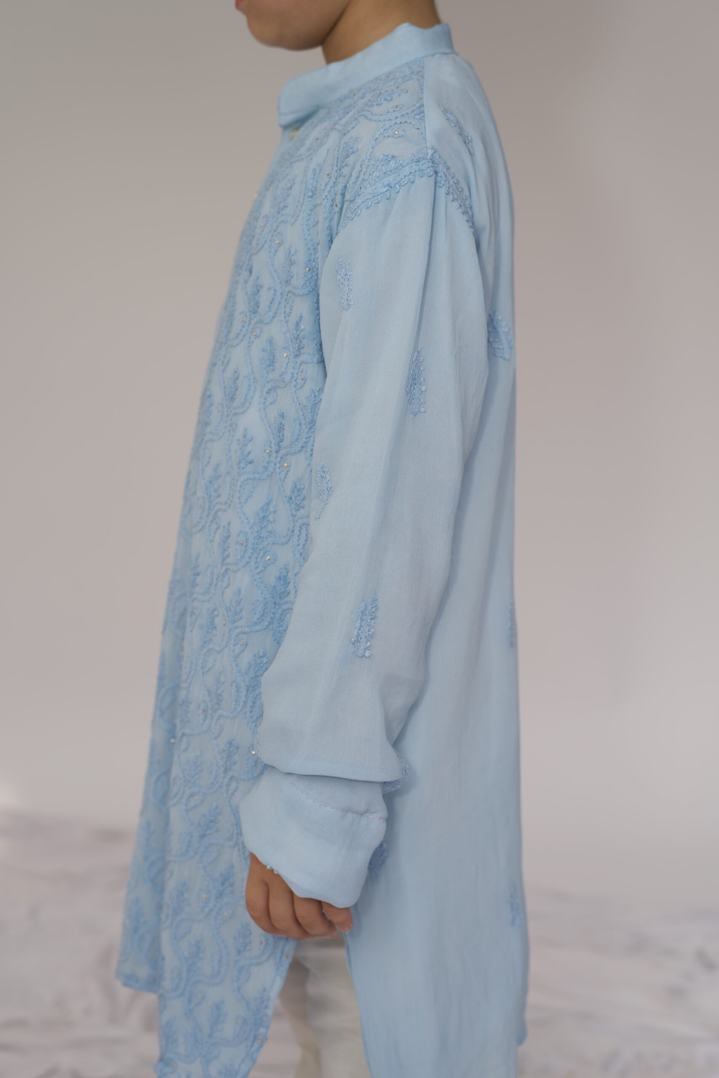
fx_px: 1498
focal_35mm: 50
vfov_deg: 39.6
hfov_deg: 27.0
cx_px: 360
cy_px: 539
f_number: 3.5
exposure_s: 1/250
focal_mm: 50
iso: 50
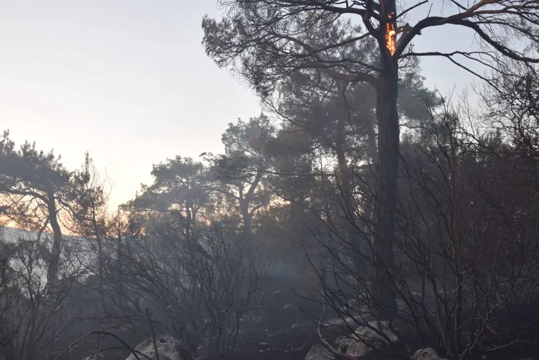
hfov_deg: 63.6
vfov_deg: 44.9
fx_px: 434
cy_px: 169
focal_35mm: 29
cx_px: 281
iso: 400
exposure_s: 1/100
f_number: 5
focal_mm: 18
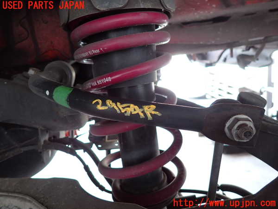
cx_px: 139
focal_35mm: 25
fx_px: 201
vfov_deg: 54.9
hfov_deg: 69.4
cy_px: 104
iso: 200
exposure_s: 1/50
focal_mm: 4.5
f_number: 2
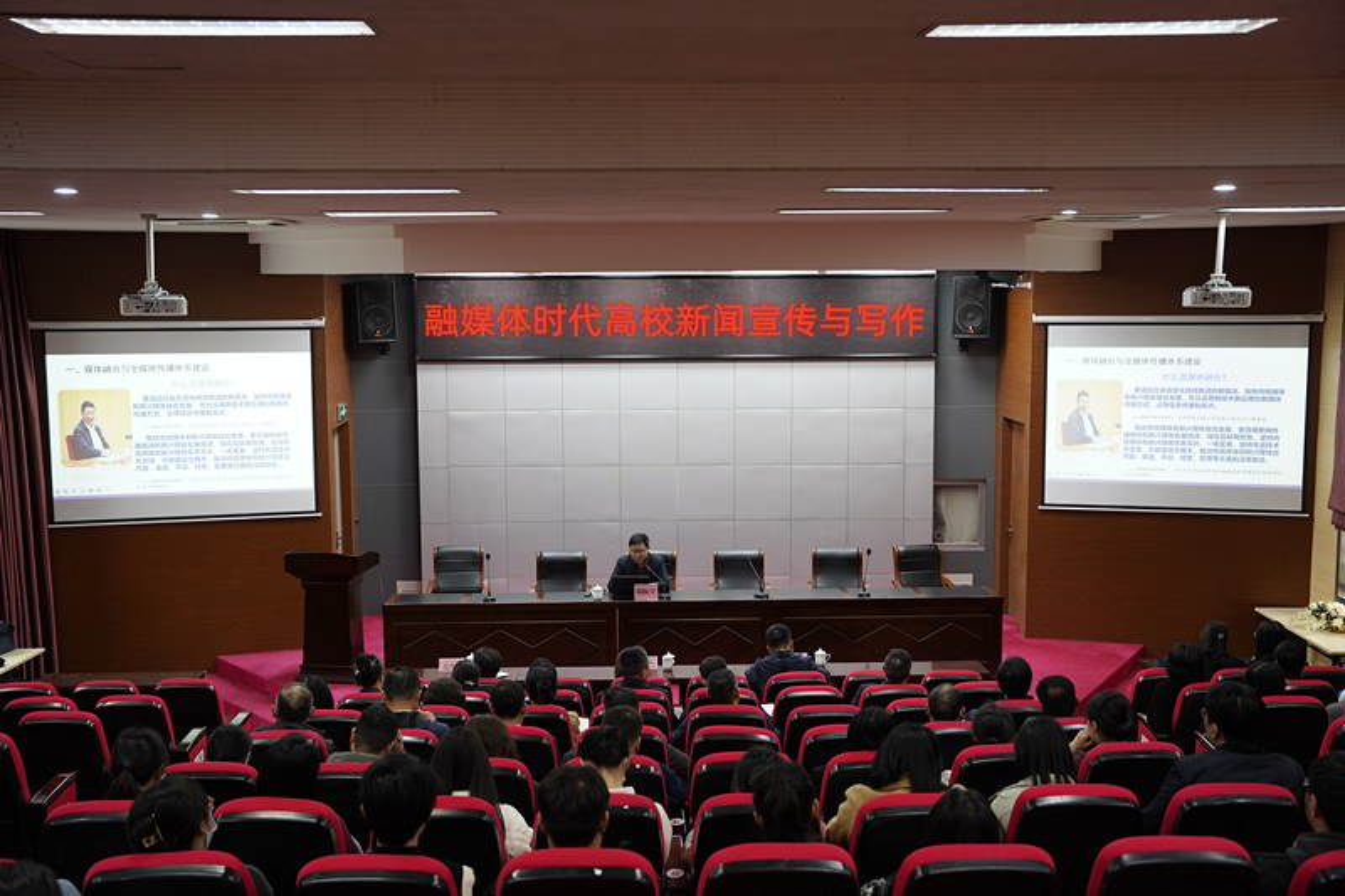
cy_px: 448
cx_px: 672
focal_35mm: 38
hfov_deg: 50.7
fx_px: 1419
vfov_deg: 35.0
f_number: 3.2
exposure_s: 1/160
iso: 1600
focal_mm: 38
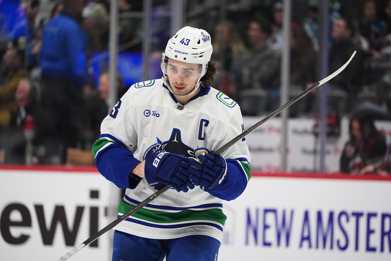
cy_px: 130
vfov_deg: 4.1
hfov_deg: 6.1
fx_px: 3682
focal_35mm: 339
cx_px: 196
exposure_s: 1/1600
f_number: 5.6
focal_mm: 339
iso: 6400
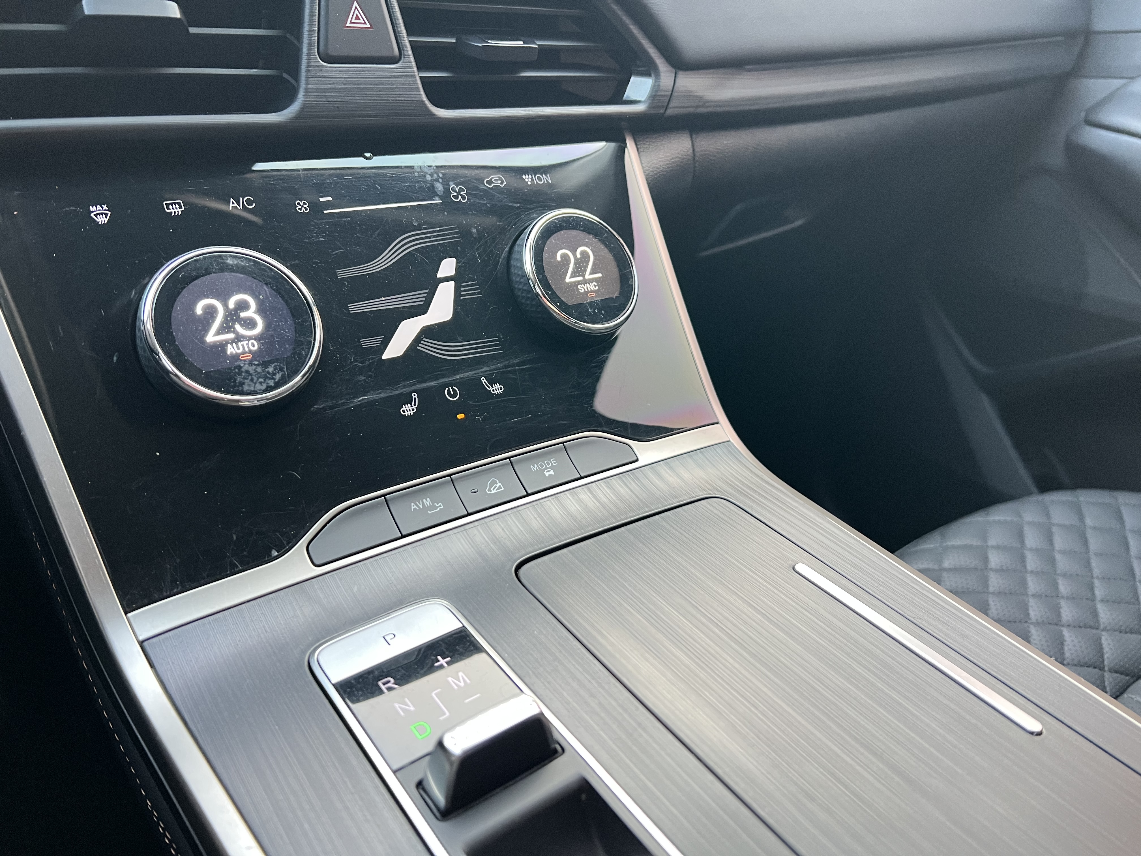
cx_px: 570
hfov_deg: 67.3
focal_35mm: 26
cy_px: 428
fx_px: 857
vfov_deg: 53.1
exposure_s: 1/60
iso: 250
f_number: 1.5
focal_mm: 5.7
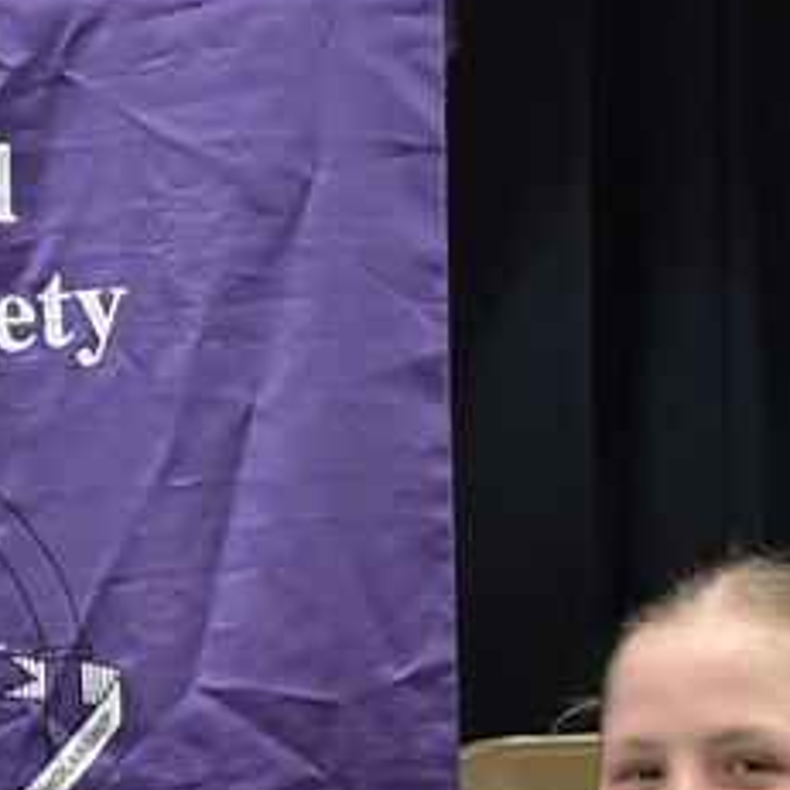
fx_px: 5138
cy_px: 1248
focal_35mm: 199
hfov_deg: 8.7
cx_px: -222
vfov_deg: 8.6
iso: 250
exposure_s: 1/30
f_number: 1.6
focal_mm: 5.96
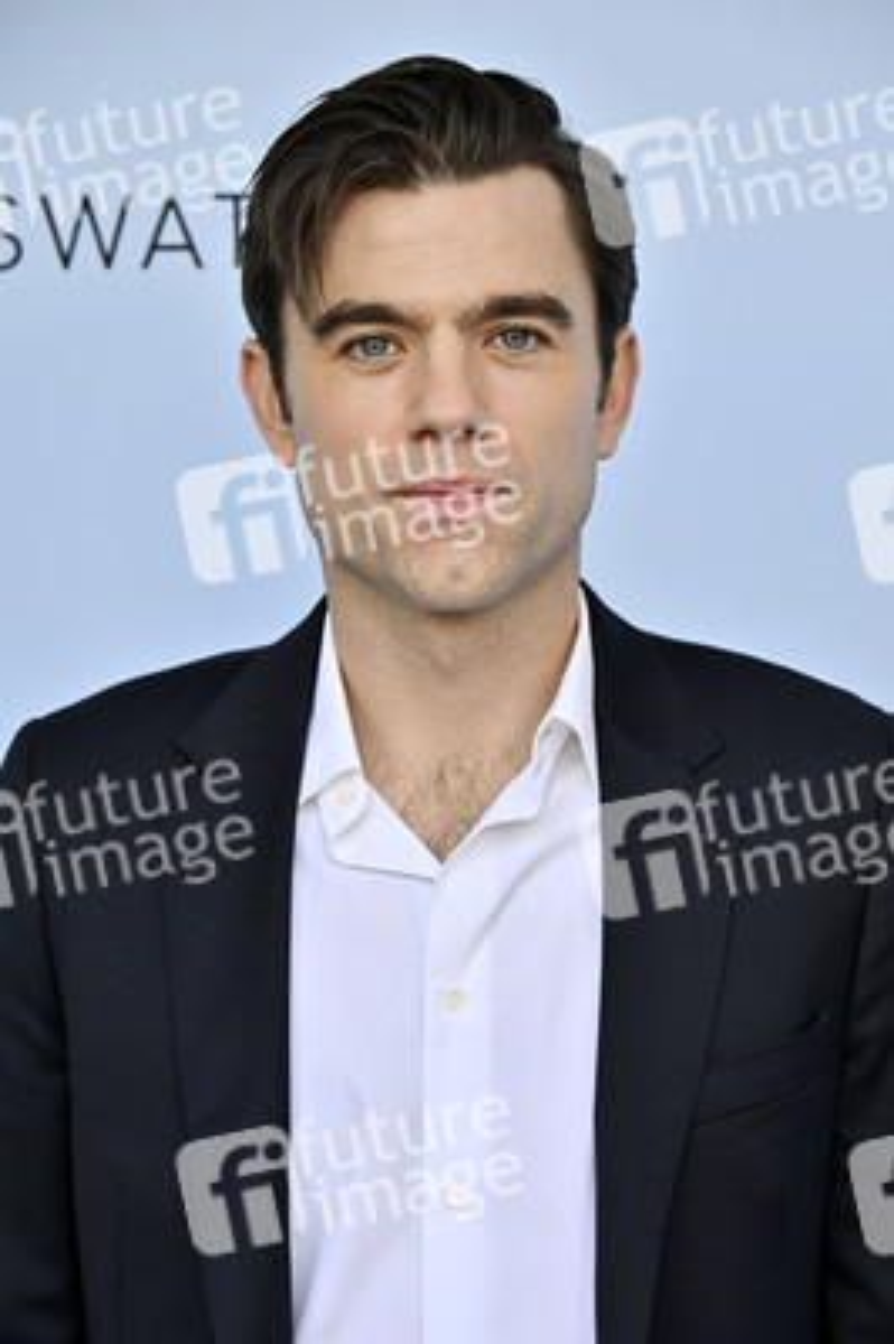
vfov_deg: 17.7
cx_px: 447
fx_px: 4328
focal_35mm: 116
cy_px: 672
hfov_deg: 11.8
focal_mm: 116
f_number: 6.3
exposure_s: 1/320
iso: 640
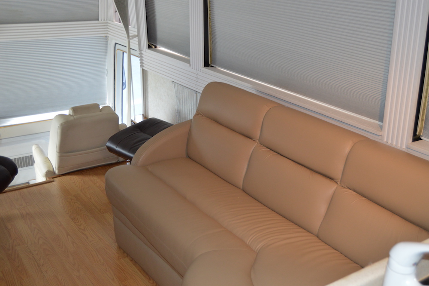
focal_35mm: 42
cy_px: 143
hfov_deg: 46.4
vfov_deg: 31.8
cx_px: 214
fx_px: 500
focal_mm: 28
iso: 720
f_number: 4
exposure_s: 1/60
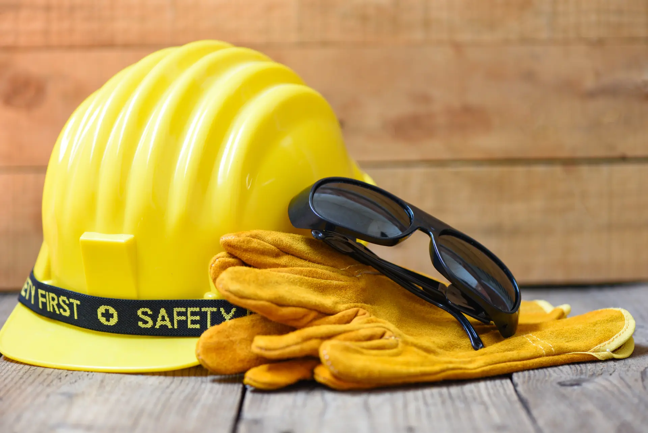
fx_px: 1891
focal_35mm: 105
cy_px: 216
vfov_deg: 13.1
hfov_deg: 19.4
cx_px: 324
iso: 400
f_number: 4.5
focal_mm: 105
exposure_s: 1/100
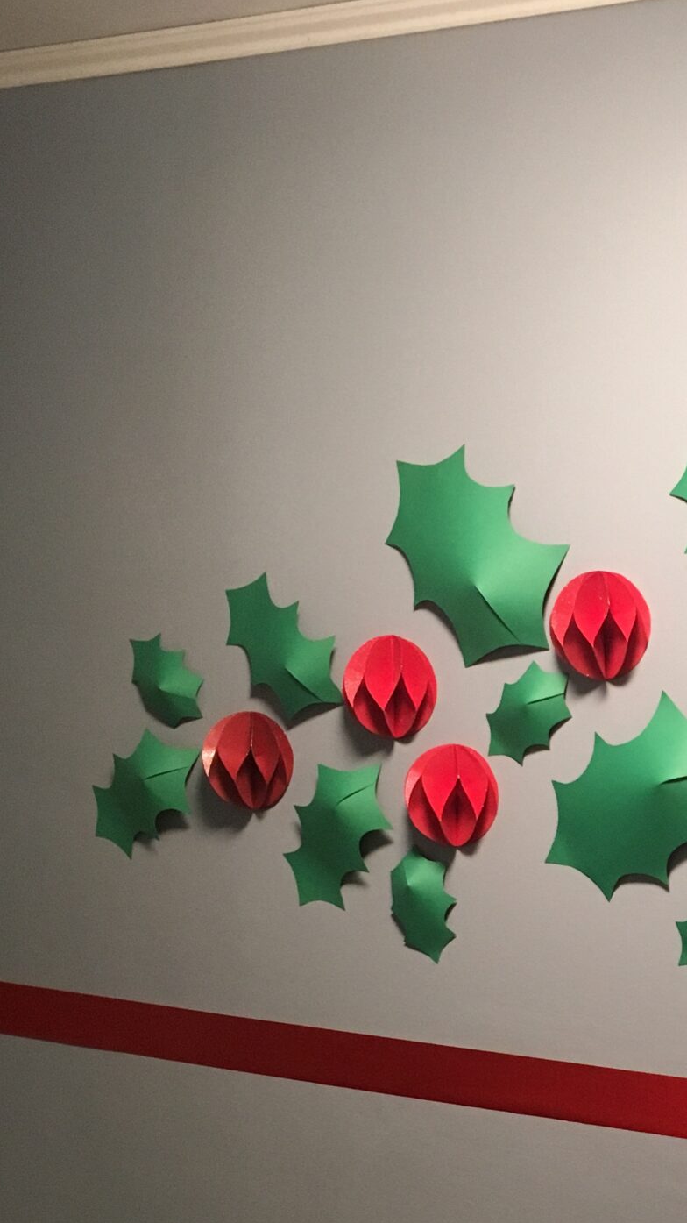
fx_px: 1880
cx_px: 813
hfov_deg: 19.6
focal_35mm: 58
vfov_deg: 34.9
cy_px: 978
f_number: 2.2
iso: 125
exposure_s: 1/30
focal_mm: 4.15
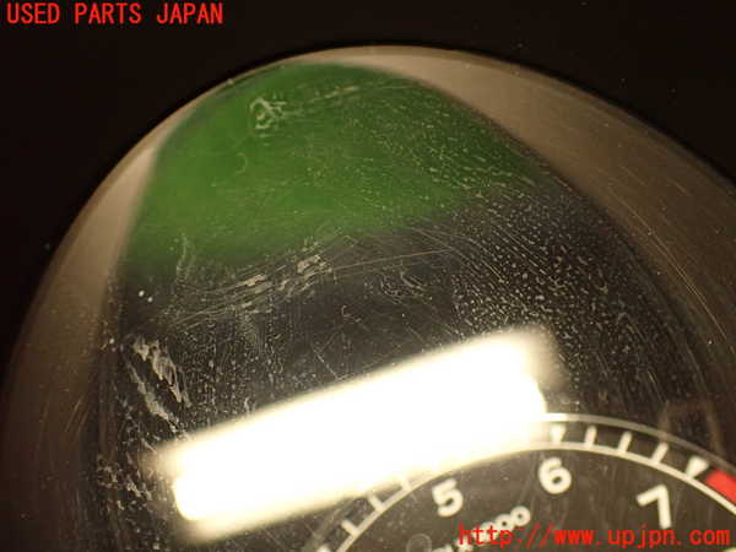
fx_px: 680
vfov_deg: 44.2
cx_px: 368
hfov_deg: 56.8
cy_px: 276
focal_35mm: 32
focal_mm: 5.79
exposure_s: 1/30
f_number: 2.4
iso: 500
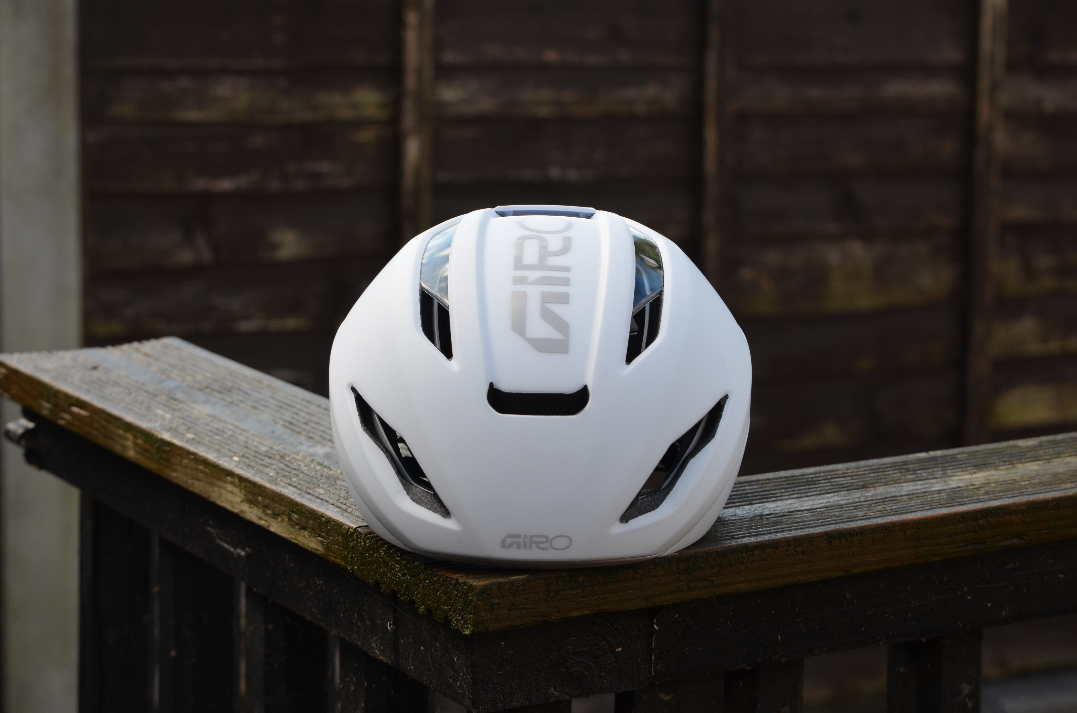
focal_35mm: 82
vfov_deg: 16.5
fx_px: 2463
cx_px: 538
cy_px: 356
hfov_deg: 24.7
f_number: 6.3
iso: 200
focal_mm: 55
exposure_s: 1/160
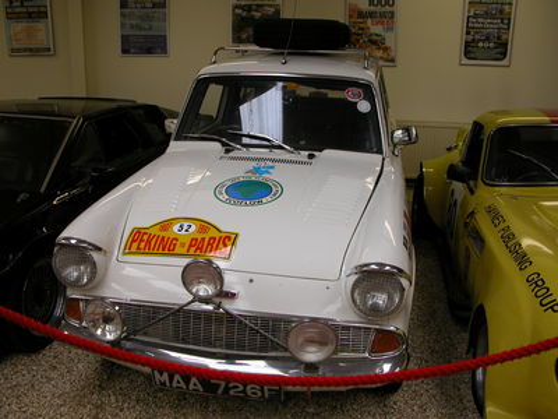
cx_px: 279
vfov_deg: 40.7
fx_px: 564
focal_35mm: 35
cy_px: 210
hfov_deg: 52.6
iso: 100
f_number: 2.8
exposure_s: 1/45.3
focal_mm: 8.9
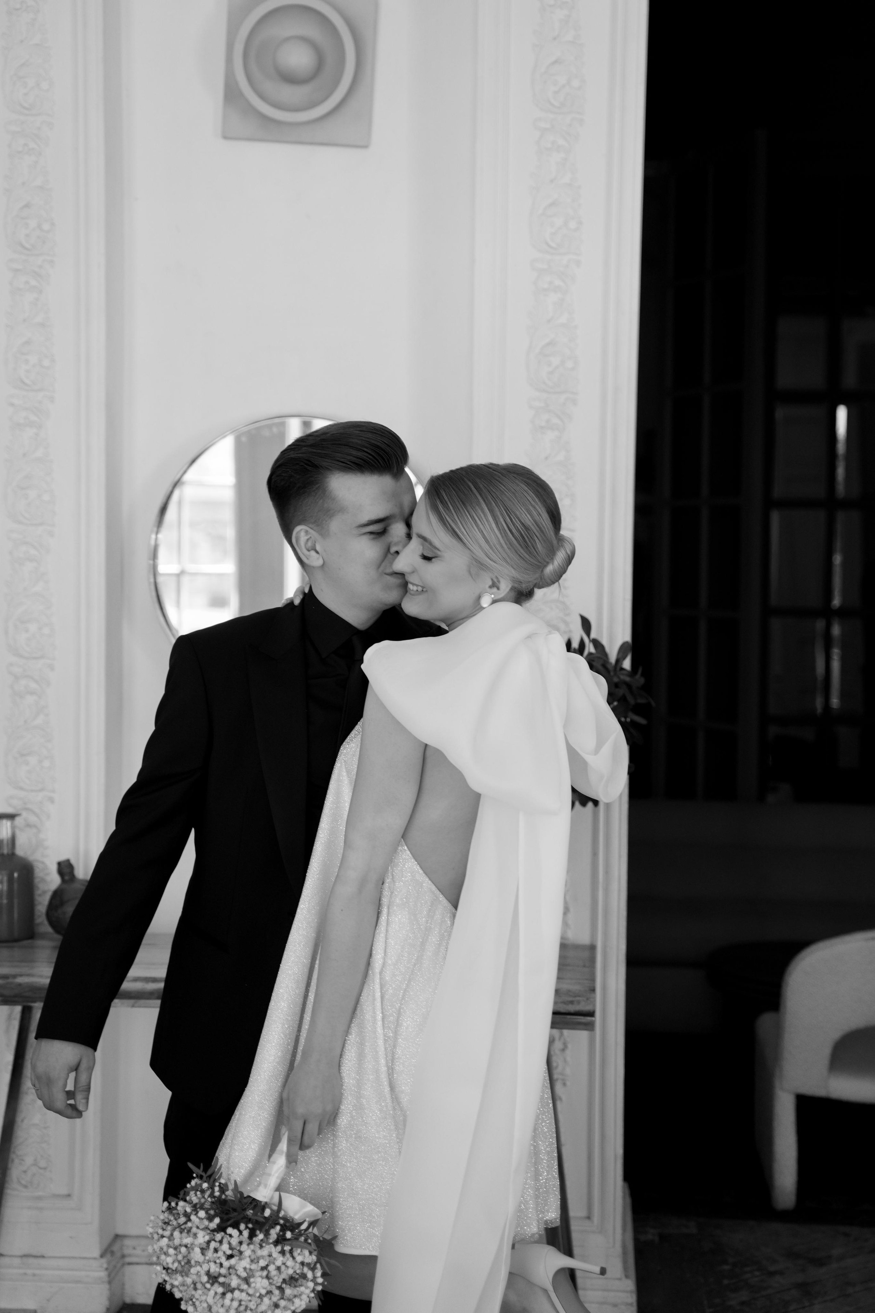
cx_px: 438
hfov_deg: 26.0
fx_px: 1896
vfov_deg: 38.2
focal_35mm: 52
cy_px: 656
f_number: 2.8
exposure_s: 1/400
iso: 800
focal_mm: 52
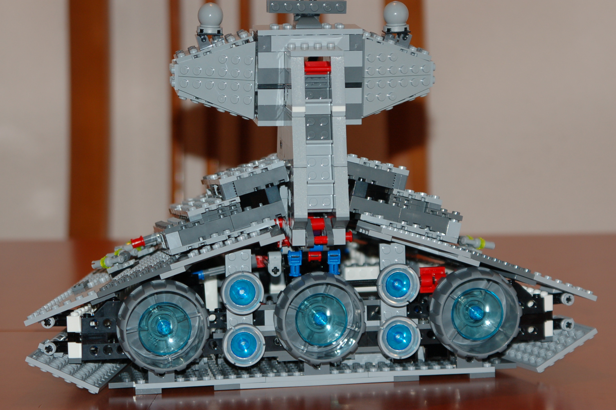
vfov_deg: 9.9
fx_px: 2359
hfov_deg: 14.9
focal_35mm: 138
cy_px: 205
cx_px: 308
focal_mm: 92
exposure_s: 1/60
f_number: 5.3
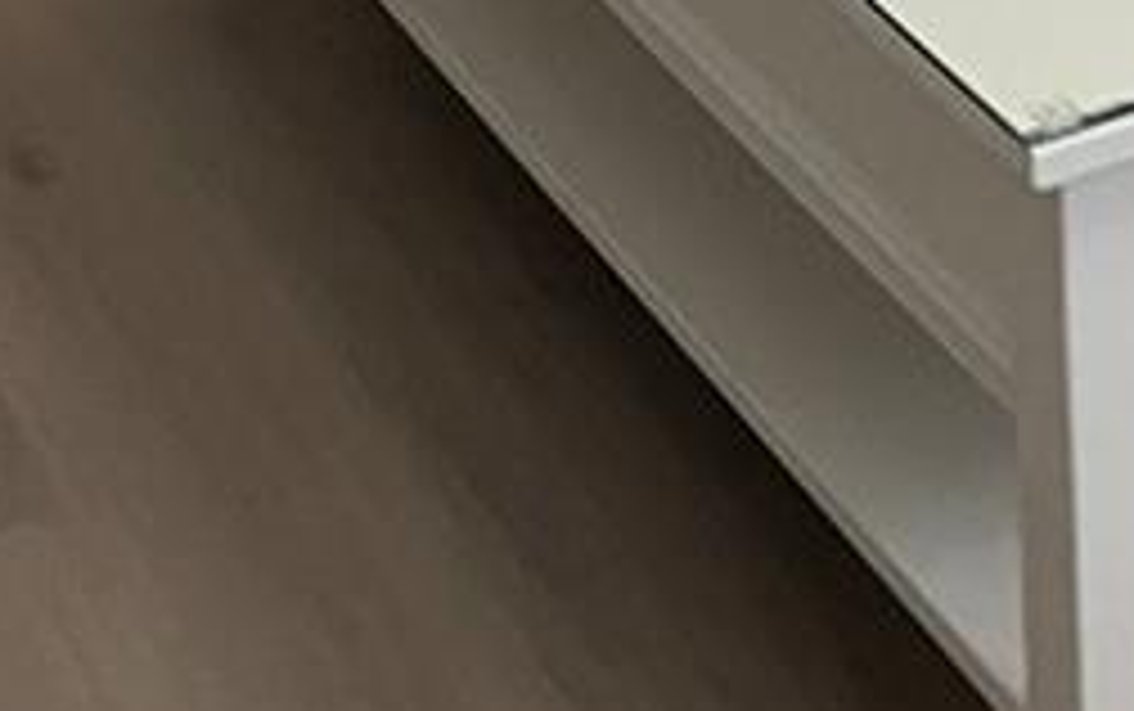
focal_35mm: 131
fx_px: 4052
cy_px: -1278
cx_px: 846
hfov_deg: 15.9
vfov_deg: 8.6
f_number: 1.6
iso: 320
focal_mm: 5.1
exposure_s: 1/60
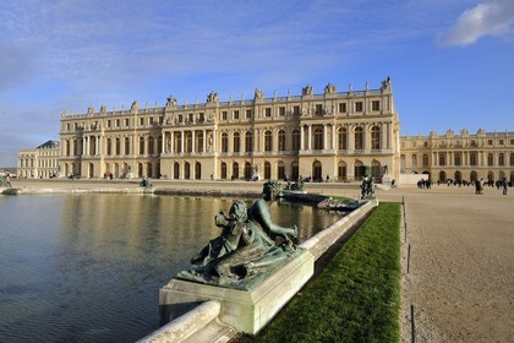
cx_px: 257
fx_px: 343
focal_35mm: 24
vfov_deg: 53.1
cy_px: 172
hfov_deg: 73.7
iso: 200
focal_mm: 24
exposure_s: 1/160
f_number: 11
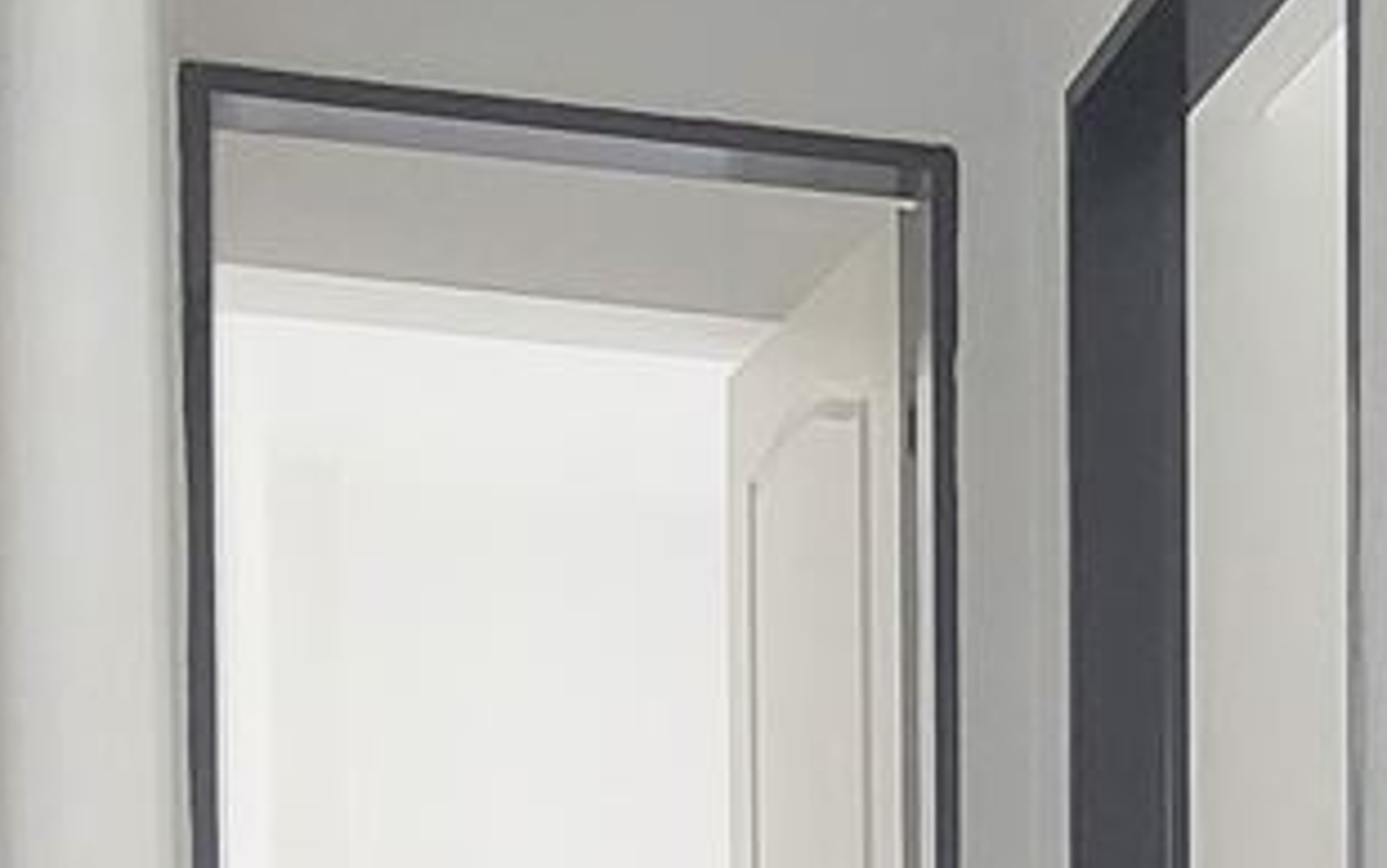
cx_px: 1244
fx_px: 2420
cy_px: 1181
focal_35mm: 64
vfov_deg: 18.6
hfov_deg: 30.6
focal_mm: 1.74
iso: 200
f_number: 2.2
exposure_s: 1/50
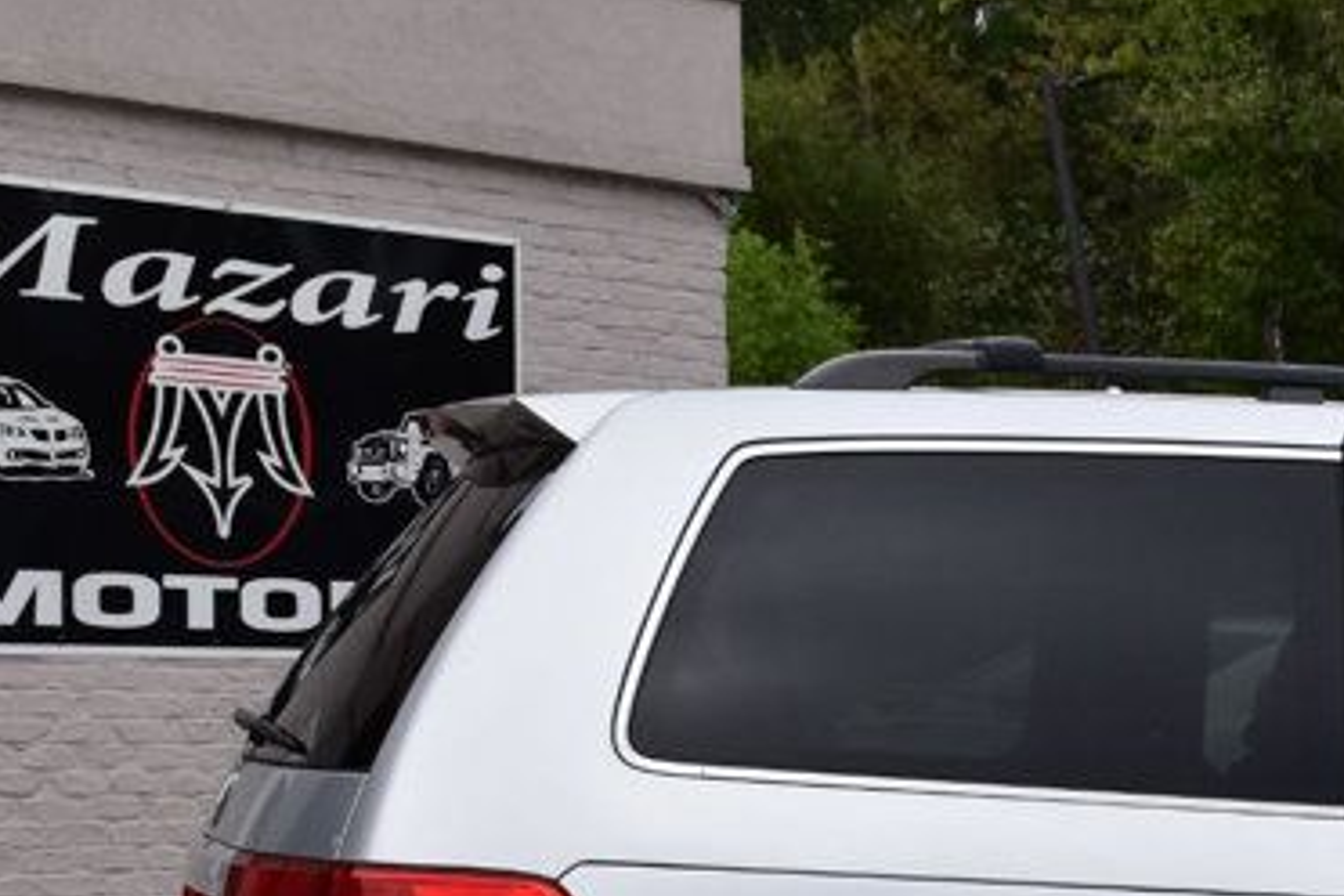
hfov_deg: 15.0
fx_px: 4928
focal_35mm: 132
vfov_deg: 10.2
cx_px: 1608
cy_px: 1102
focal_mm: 32
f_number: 11
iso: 400
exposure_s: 1/400
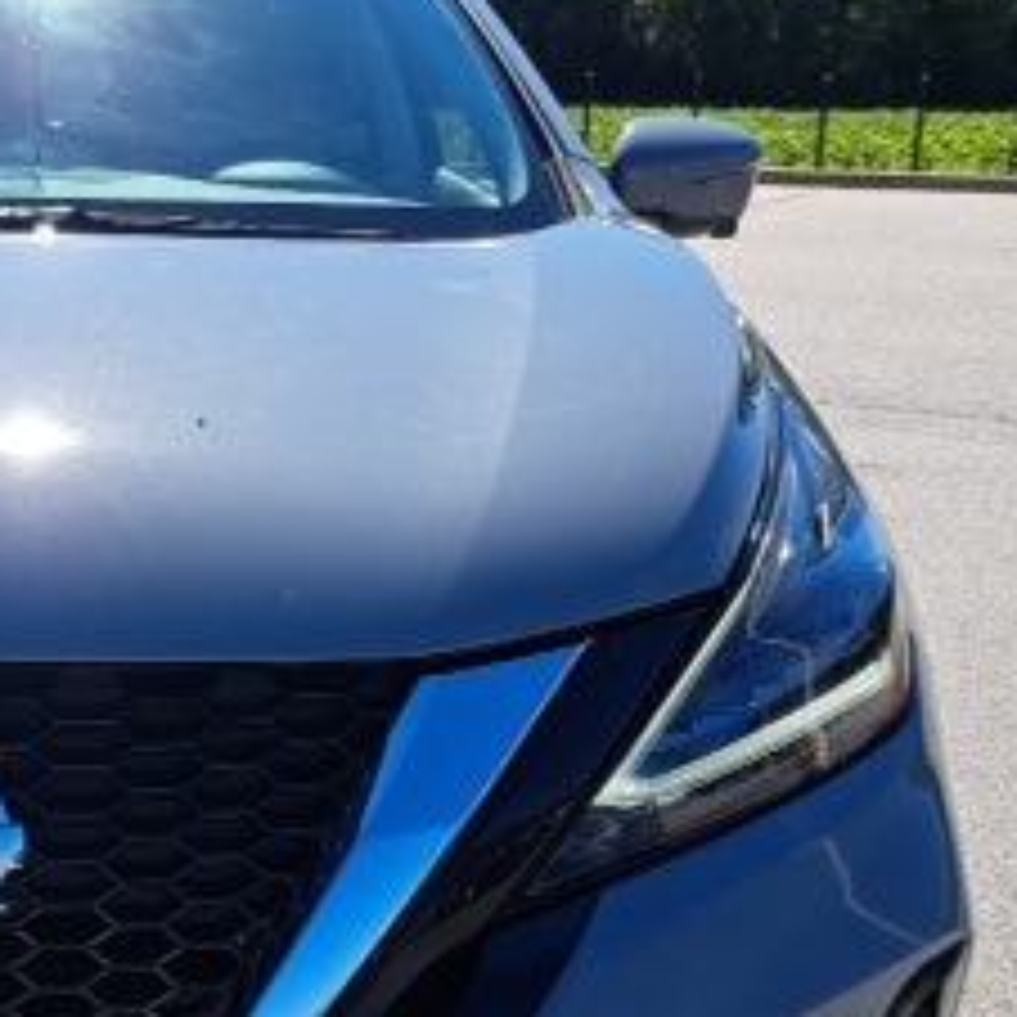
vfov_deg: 28.5
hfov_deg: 26.9
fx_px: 1994
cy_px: 662
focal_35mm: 60
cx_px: -14
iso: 50
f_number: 1.8
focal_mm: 5.23
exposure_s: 1/1143
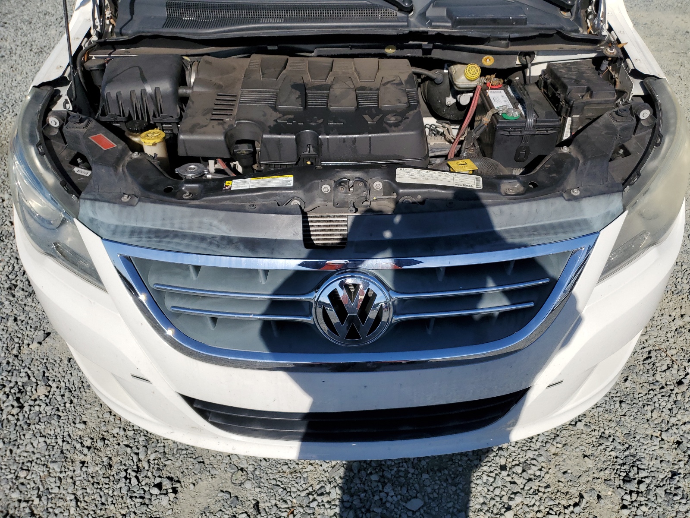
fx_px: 518
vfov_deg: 53.1
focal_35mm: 26
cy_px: 259
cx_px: 345
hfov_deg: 67.3
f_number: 1.5
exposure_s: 1/5000
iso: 50
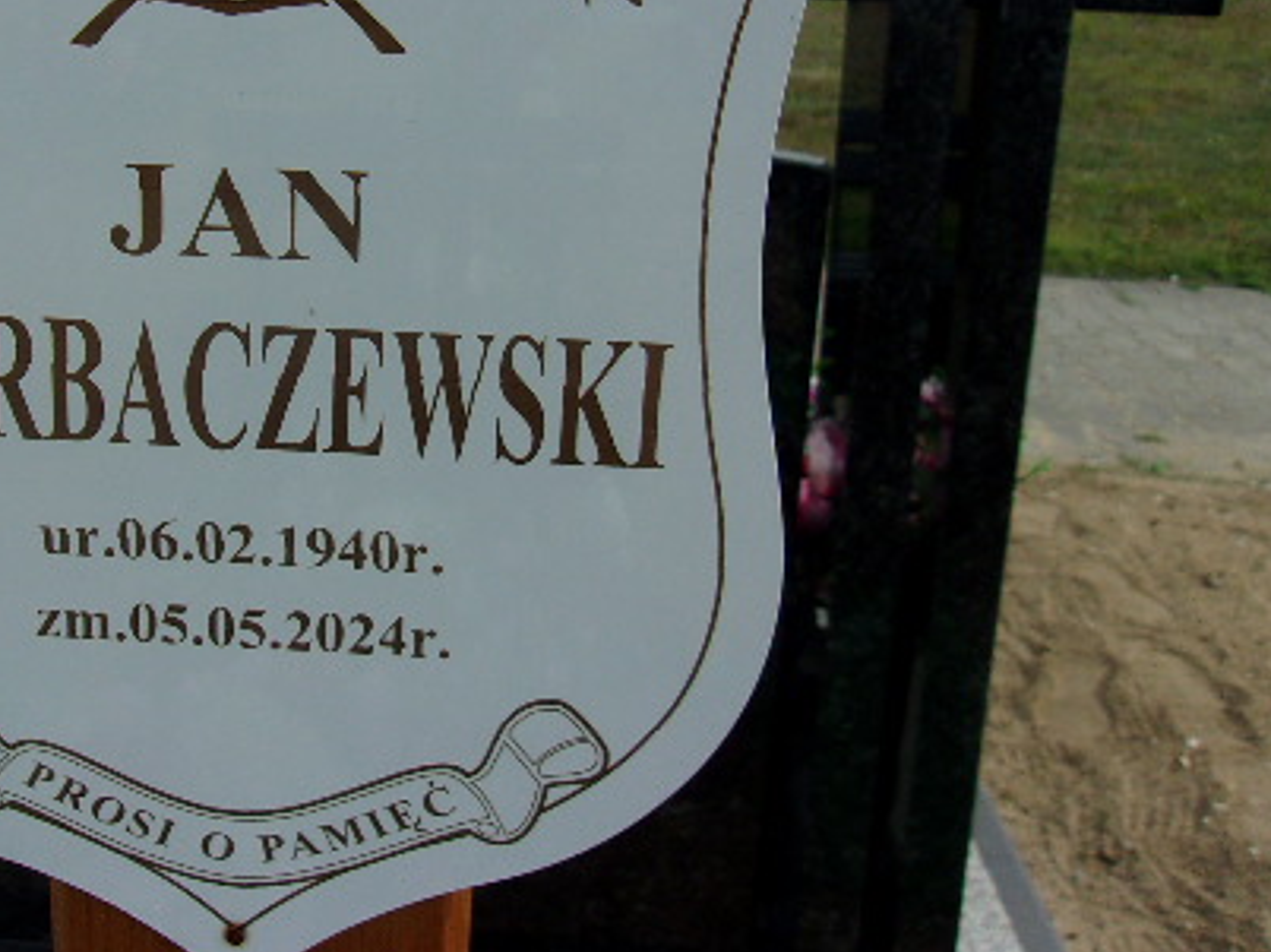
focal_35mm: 43
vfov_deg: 32.8
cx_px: 398
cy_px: 218
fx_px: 1578
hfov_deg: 43.1
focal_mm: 4.9
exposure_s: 1/120
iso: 80
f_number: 10.4
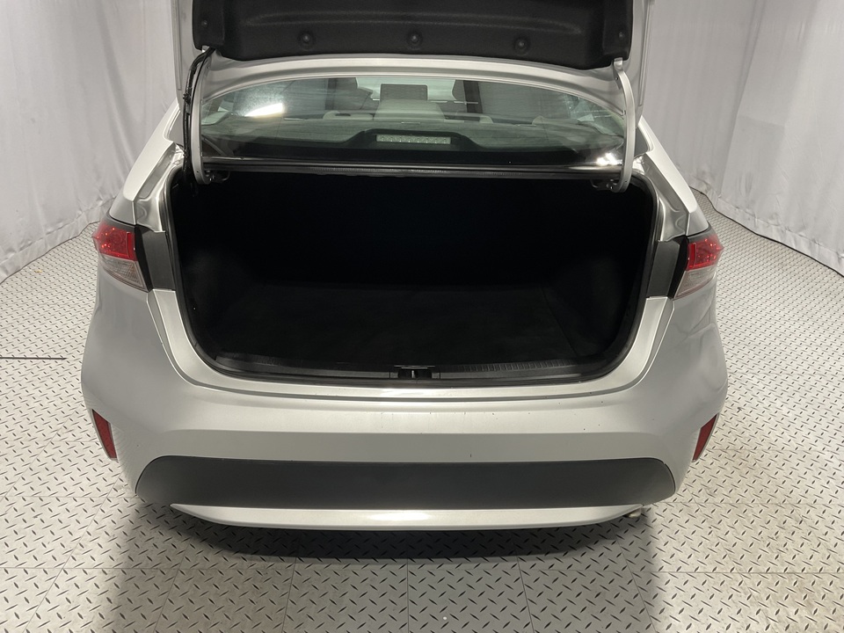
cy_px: 316
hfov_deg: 61.7
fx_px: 707
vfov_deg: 48.2
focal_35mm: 29
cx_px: 422
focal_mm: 3
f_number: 1.8
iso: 50
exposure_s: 1/60
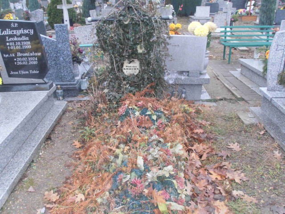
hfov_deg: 50.1
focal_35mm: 37
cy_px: 107
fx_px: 305
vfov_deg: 38.7
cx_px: 142
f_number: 3.9
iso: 200
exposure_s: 1/40
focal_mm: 6.61
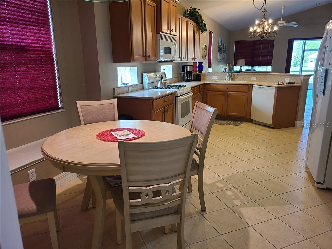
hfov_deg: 67.3
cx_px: 166
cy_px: 124
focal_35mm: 26
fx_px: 249
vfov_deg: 53.1
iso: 160
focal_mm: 5.4
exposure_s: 1/59
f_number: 1.8
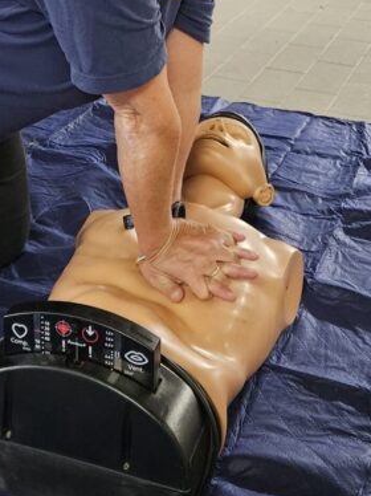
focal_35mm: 63
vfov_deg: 29.0
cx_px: 159
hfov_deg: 23.2
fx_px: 901
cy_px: 11
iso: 1000
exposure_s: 1/25
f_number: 1.8
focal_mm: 5.4
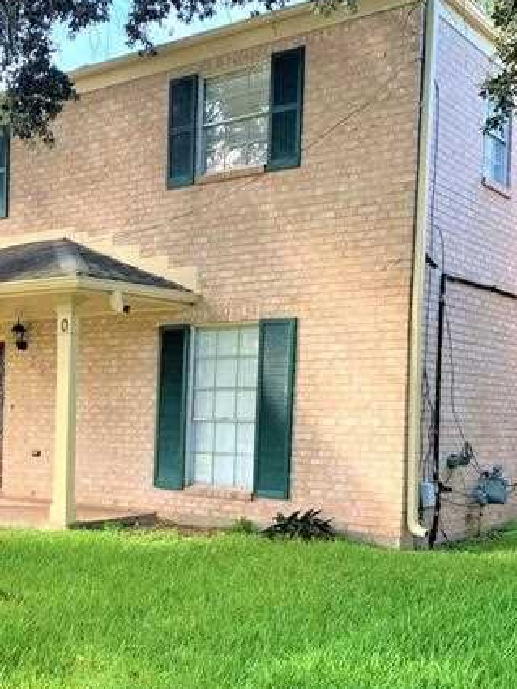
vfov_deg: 40.0
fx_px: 935
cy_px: 451
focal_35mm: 47
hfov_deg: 29.9
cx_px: 76
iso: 25
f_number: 1.8
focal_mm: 4.25
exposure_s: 1/270
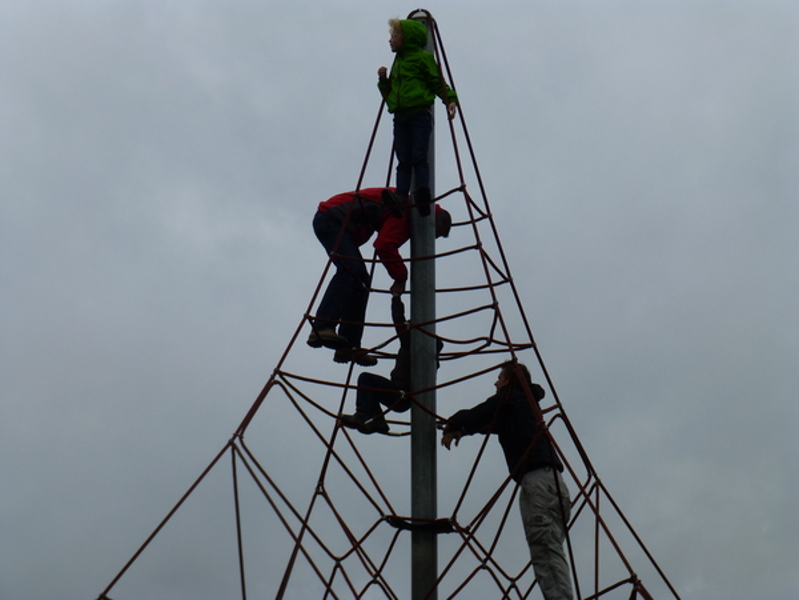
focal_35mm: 109
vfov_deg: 13.6
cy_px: 300
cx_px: 400
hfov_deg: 18.0
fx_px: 2516
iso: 100
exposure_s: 1/800
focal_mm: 19.4
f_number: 5.3
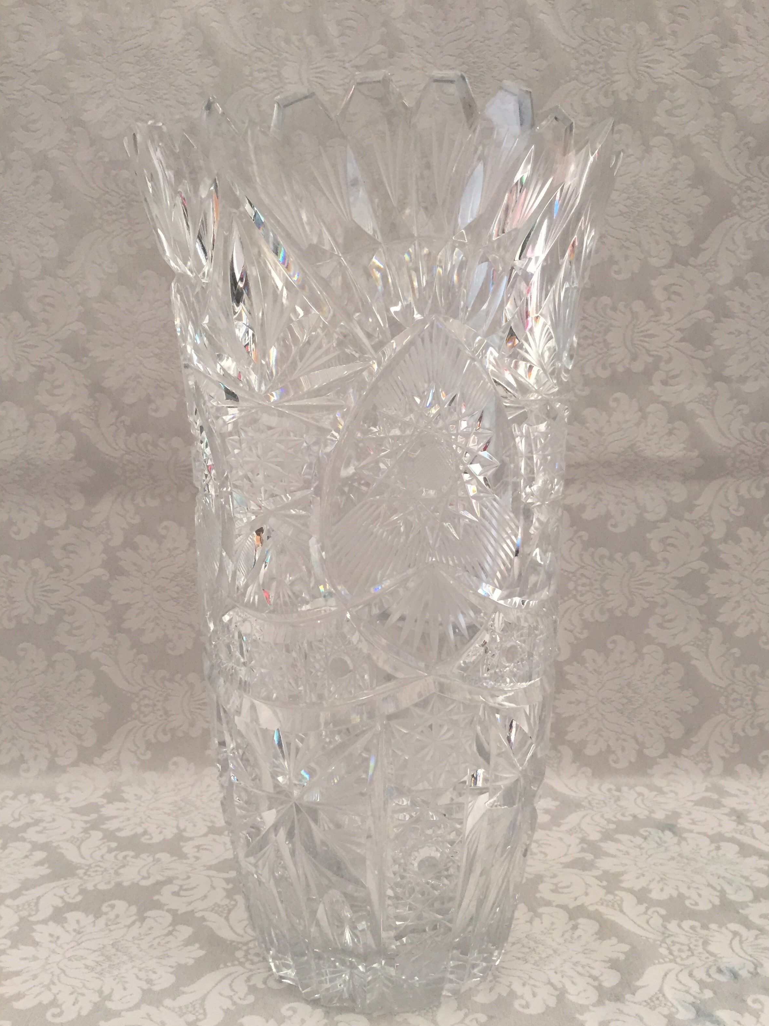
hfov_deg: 46.8
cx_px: 396
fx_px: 889
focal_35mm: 30
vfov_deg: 60.0
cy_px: 526
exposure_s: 1/33
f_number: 2.2
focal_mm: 4.15
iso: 64
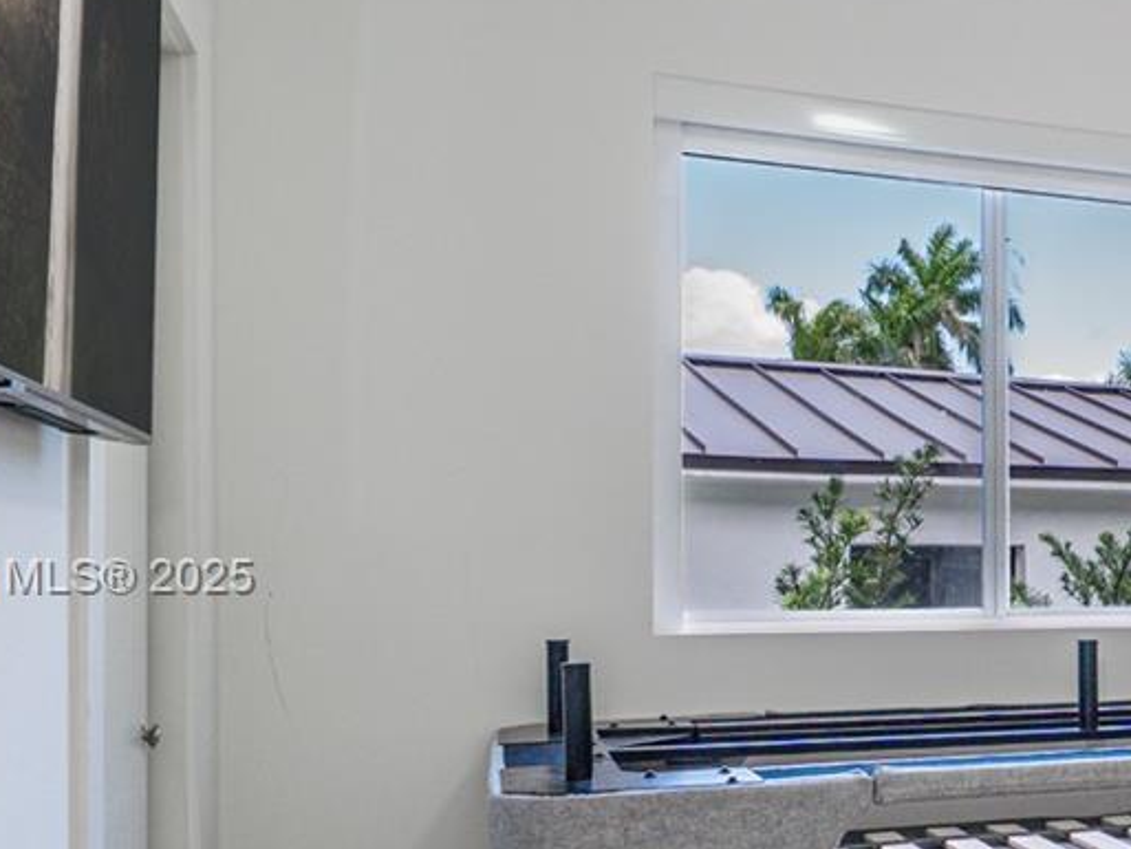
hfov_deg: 32.0
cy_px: 580
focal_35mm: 51
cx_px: 1312
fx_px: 1667
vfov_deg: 28.3
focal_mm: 17
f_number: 8
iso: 200
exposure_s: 1/80
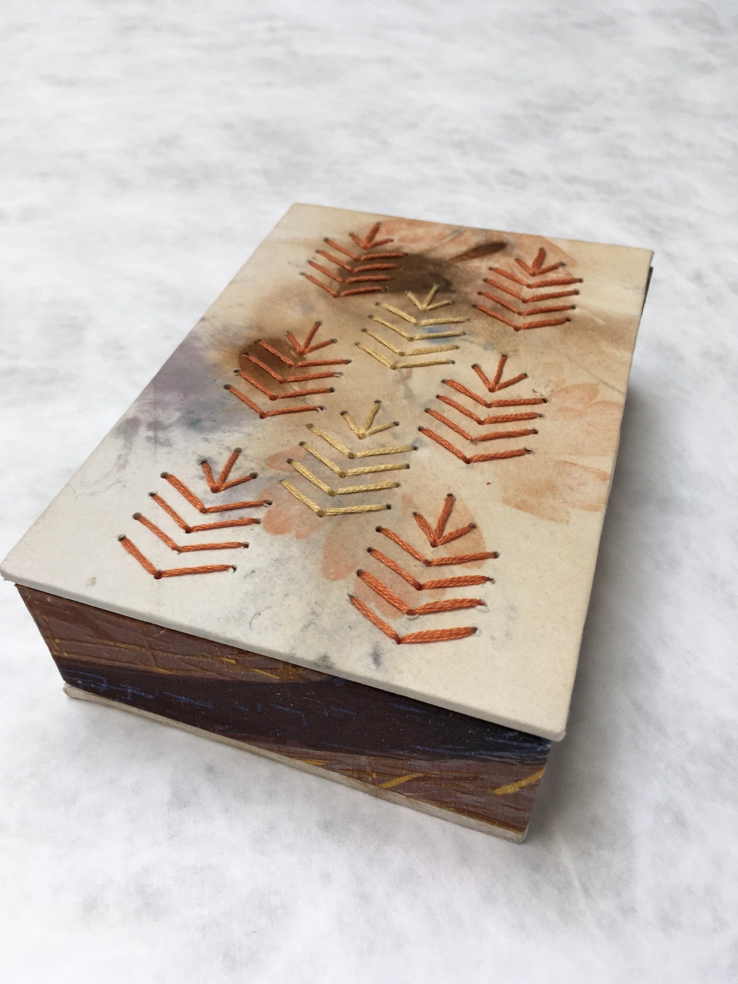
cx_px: 369
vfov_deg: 61.7
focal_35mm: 29
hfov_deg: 48.2
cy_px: 492
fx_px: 824
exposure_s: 1/60
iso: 25
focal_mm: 4.15
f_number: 2.2
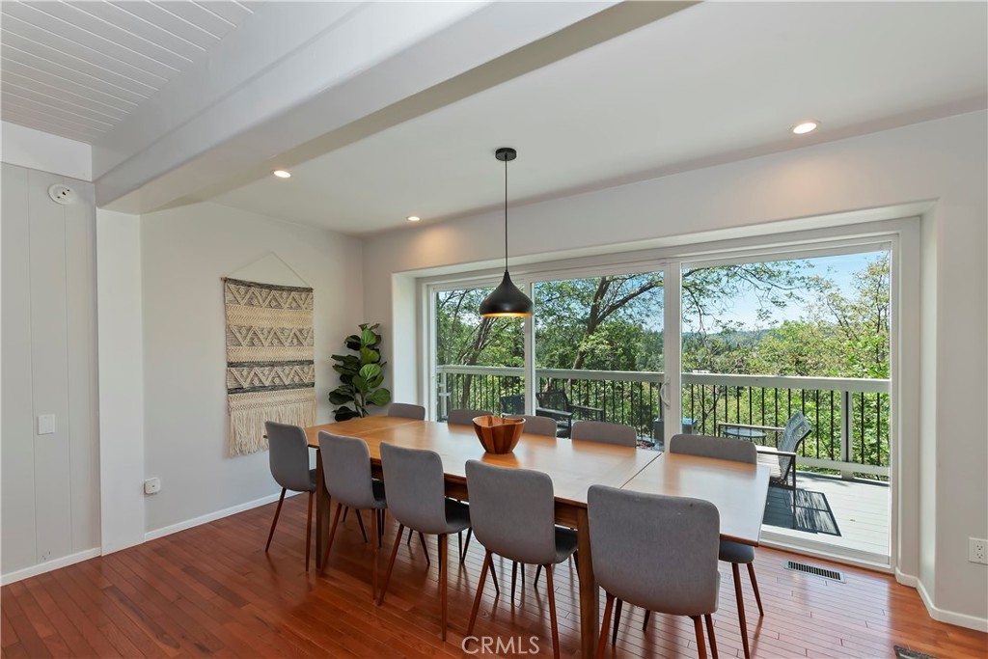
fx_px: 412
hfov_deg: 100.4
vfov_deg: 77.3
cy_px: 330
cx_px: 494
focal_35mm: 15
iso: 125
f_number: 8
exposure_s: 1/30
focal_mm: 10
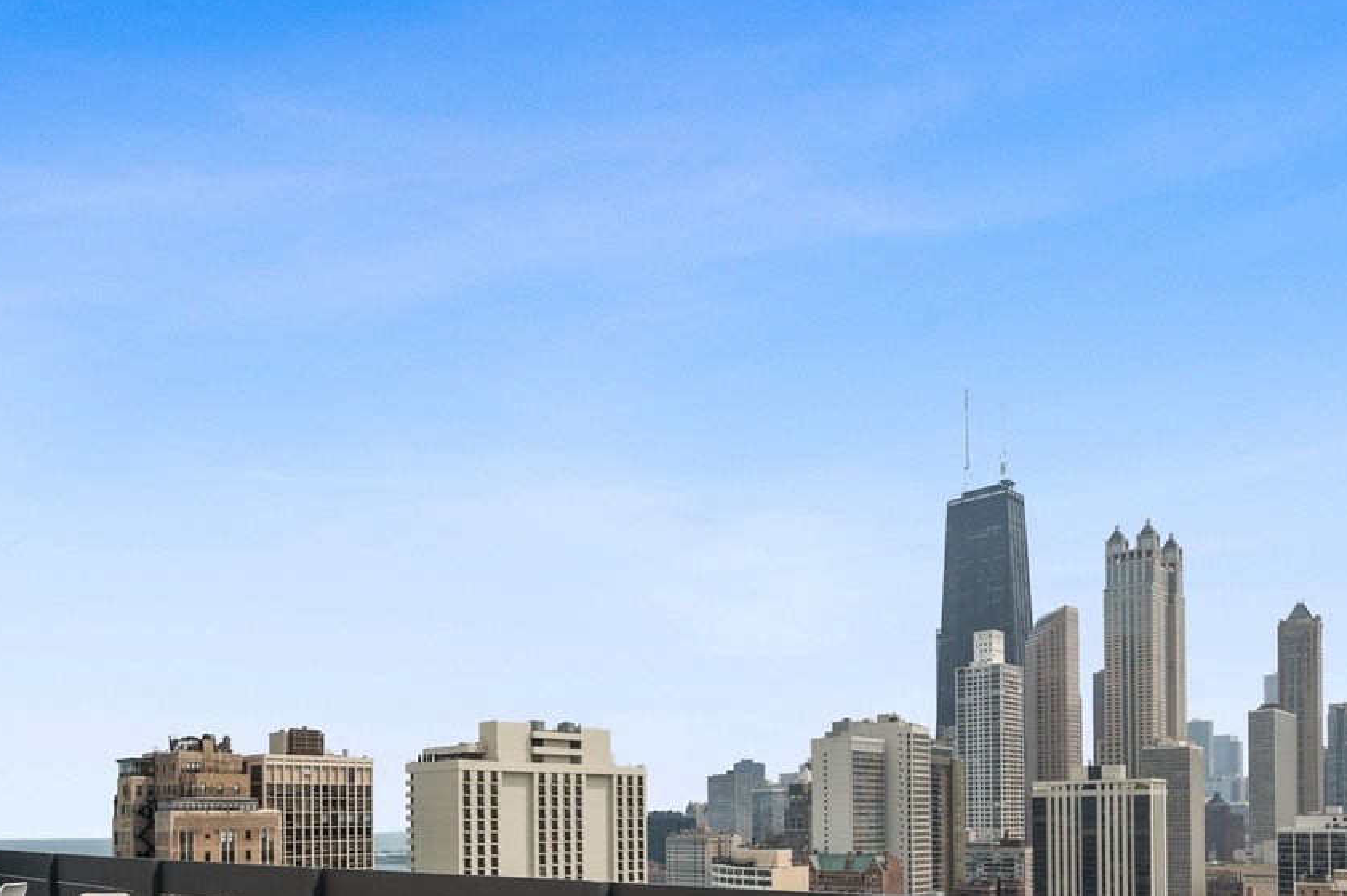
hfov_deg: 67.3
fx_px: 1009
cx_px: 610
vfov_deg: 43.7
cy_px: 806
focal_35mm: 27
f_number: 9.5
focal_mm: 14
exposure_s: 1/500
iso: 200
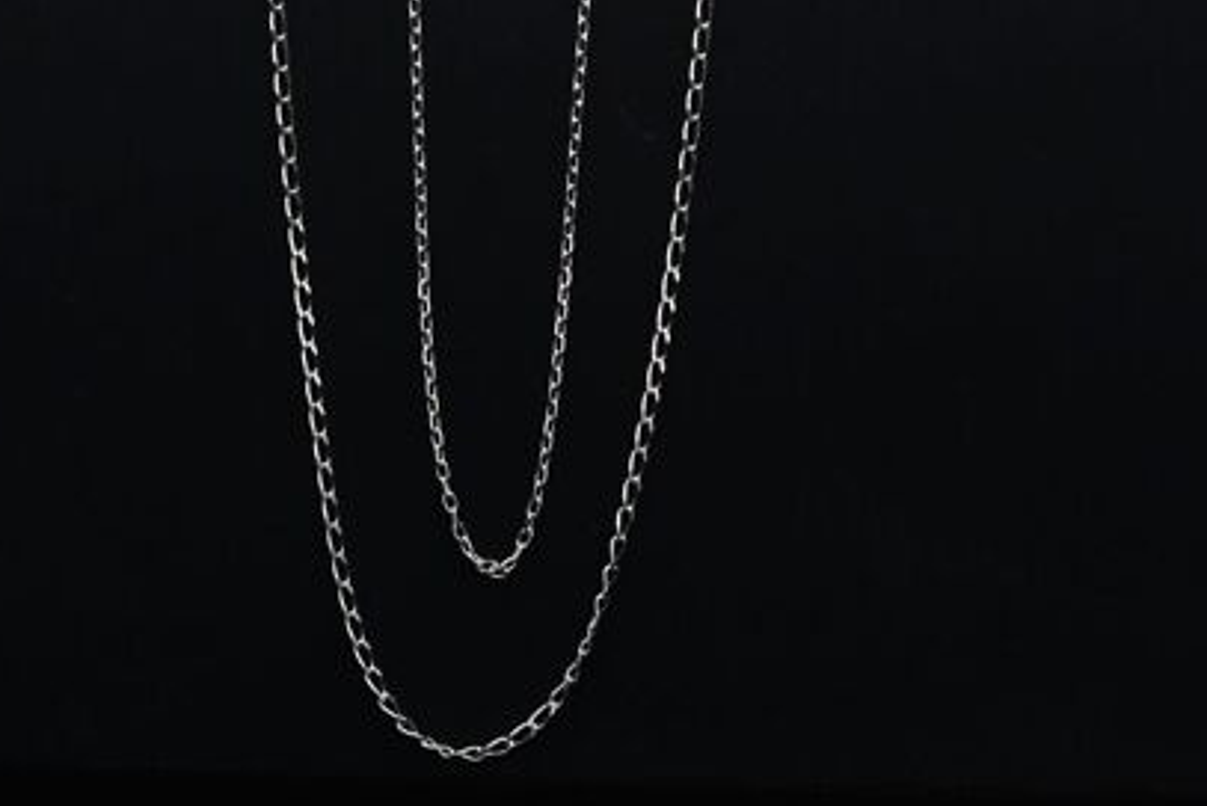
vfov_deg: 7.4
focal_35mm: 185
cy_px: 350
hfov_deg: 11.1
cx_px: 620
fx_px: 6207
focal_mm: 105
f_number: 20
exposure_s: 1/25
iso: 1000
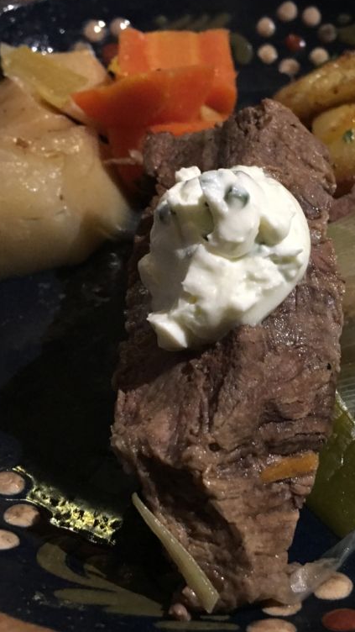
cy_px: 310
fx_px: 720
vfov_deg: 47.4
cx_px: 295
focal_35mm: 43
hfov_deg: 27.1
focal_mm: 4.15
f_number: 2.2
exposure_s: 1/4
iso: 100
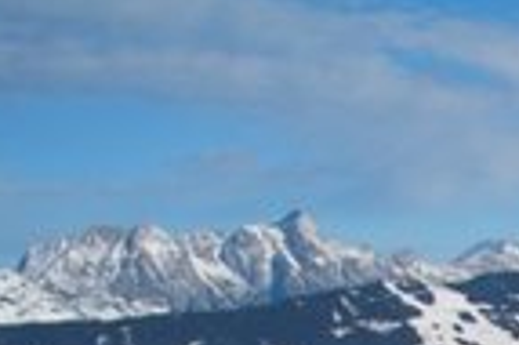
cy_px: 508
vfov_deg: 12.7
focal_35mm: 102
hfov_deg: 18.5
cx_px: 693
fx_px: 1469
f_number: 4.3
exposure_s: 1/800
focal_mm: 5.8
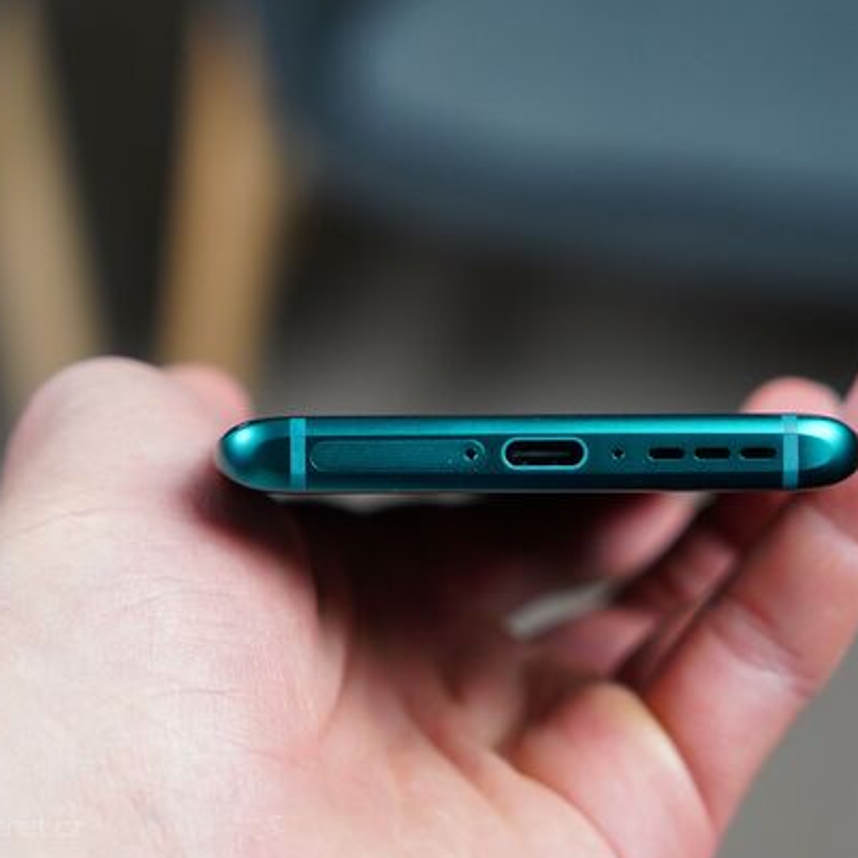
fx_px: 1711
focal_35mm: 61
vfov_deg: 28.2
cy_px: 432
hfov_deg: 28.1
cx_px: 495
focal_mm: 47
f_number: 4
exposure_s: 1/160
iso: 800
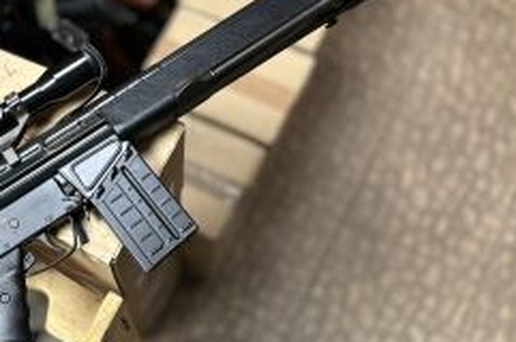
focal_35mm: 46
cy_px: 170
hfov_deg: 40.5
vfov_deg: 29.2
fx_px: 658
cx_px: 82
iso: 80
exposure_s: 1/50
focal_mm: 5.7
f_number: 1.5
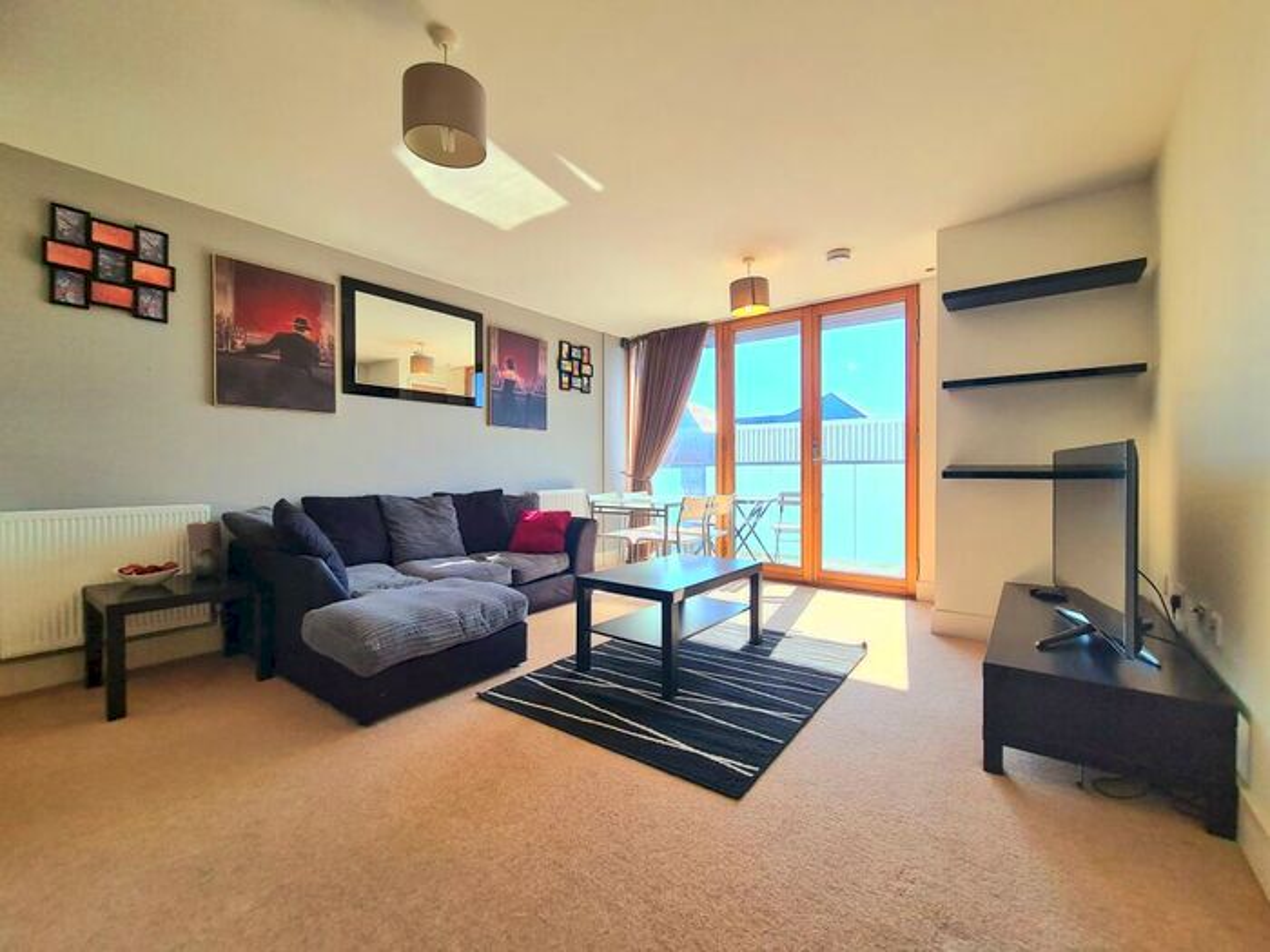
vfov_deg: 89.9
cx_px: 635
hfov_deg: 106.2
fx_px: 477
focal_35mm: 13
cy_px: 476
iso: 64
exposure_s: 1/417
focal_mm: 2.22
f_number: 2.2
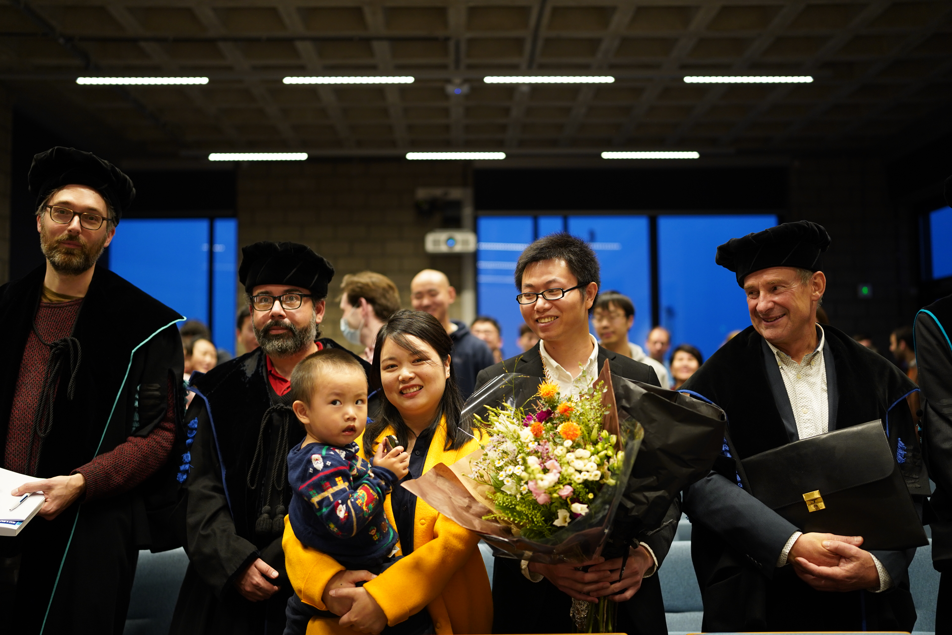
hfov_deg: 54.4
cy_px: 318
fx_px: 925
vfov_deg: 37.9
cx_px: 476
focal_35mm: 35
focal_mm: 35
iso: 800
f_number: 1.4
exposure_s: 1/160
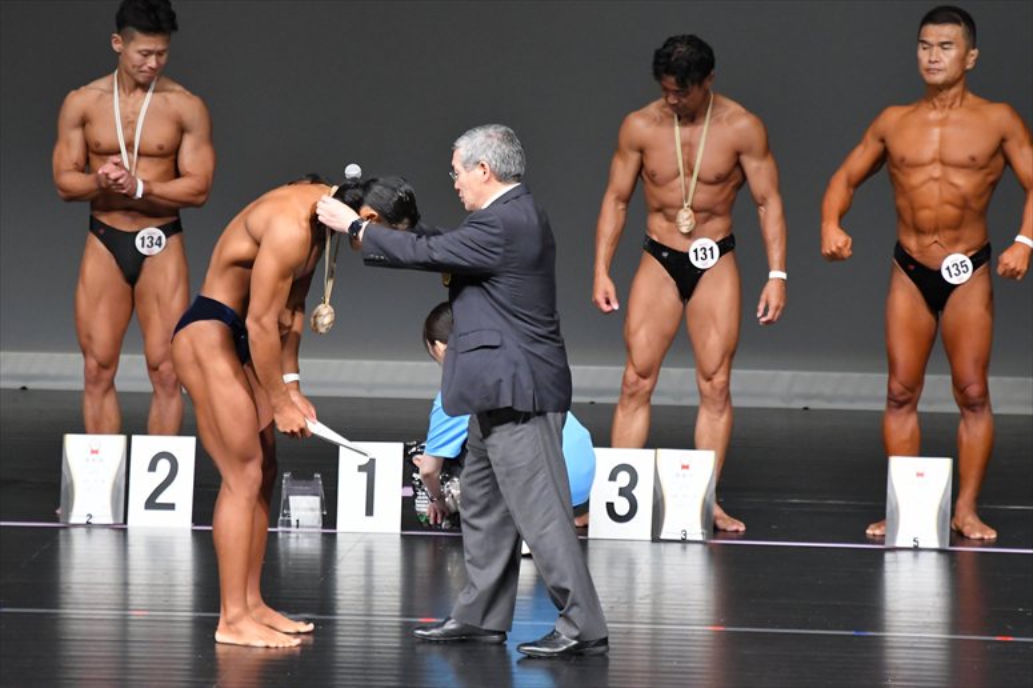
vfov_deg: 4.0
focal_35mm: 345
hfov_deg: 6.0
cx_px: 516
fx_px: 9895
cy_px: 344
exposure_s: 1/400
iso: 5000
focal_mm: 230
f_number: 5.6
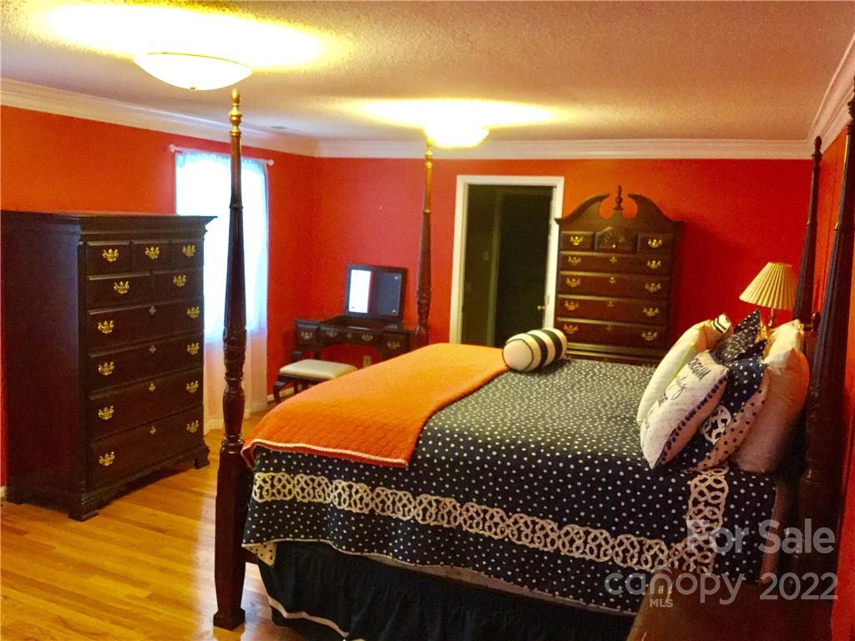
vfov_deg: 45.4
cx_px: 428
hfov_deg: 58.4
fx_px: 766
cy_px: 320
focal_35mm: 31
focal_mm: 3.3
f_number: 2.4
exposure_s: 1/15
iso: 250
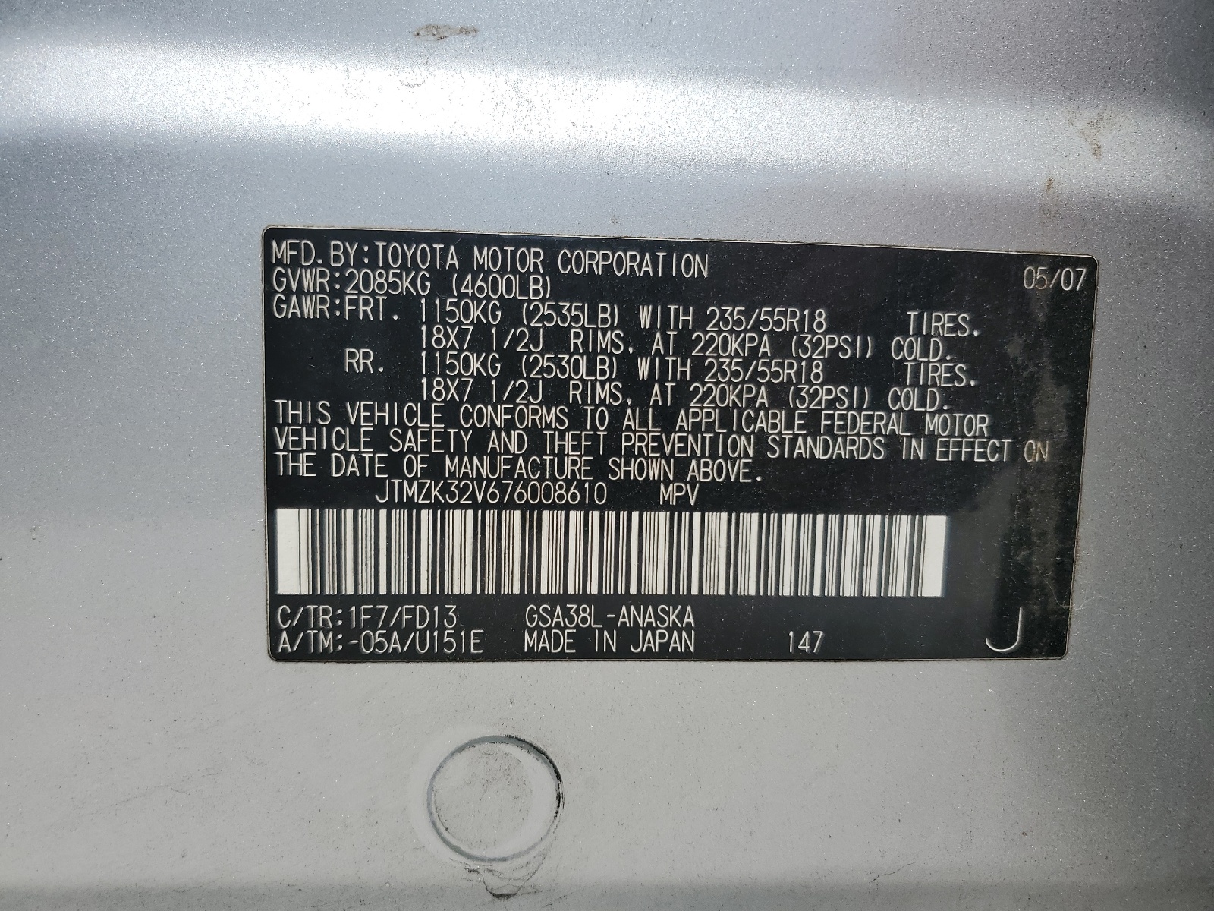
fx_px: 912
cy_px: 456
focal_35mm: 26
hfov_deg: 67.3
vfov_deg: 53.1
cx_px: 607
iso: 50
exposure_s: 1/2000
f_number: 1.5
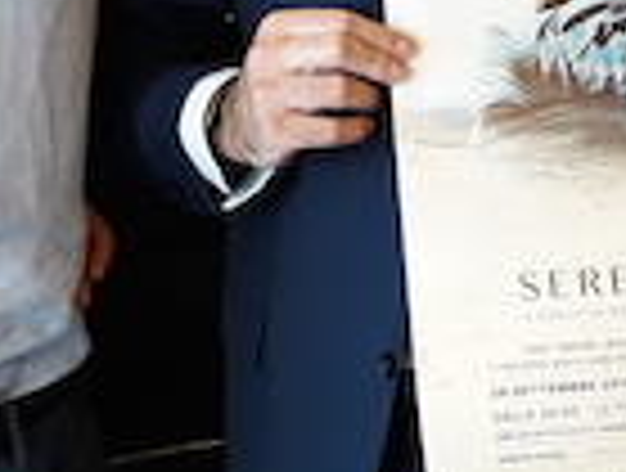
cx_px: 450
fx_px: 2285
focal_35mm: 126
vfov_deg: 11.7
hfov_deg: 15.5
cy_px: 18
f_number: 1.7
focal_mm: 3.71
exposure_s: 1/50
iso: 160
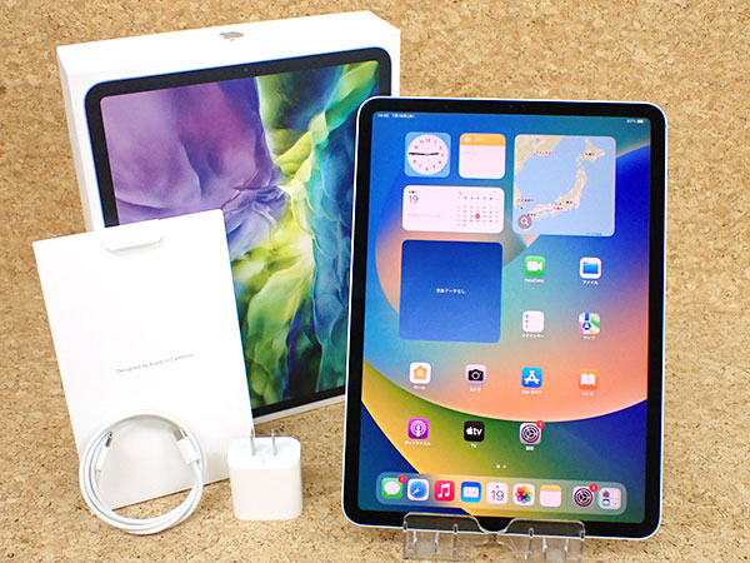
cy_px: 282
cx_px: 375
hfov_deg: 45.8
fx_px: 888
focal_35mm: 41
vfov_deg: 35.1
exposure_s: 1/125
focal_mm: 7.31
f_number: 2.8
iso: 800
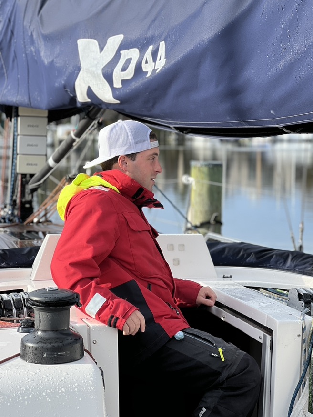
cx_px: 168
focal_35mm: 90
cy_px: 205
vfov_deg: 21.8
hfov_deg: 16.4
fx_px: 1085
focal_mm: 9
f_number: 2.8
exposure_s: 1/270
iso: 25
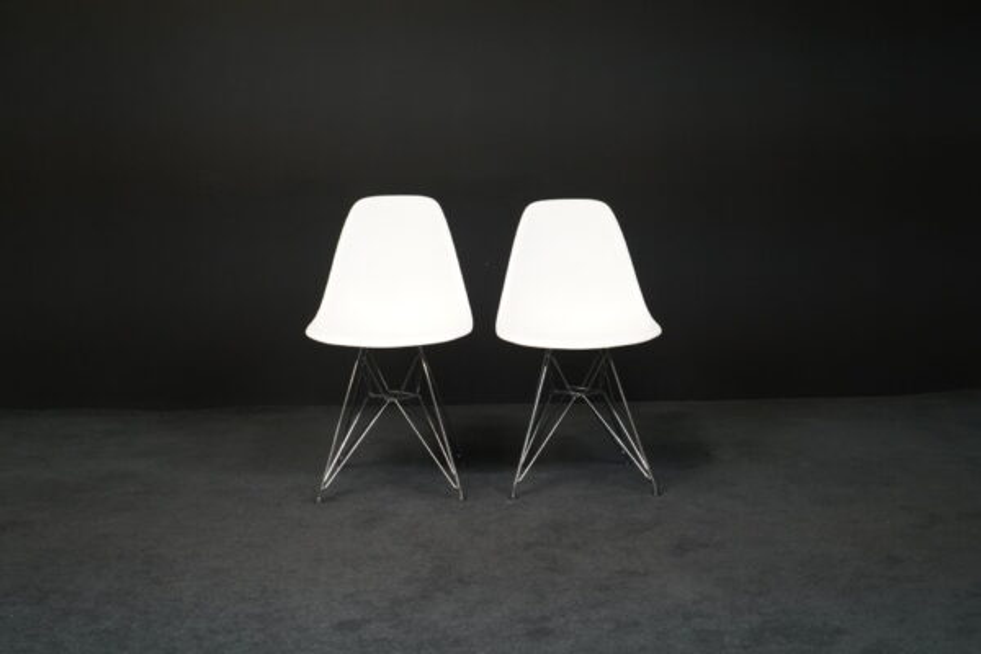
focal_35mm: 44
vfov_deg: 30.5
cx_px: 490
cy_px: 327
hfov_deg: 44.5
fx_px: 1199
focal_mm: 44
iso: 5000
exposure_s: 1/200
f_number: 7.1
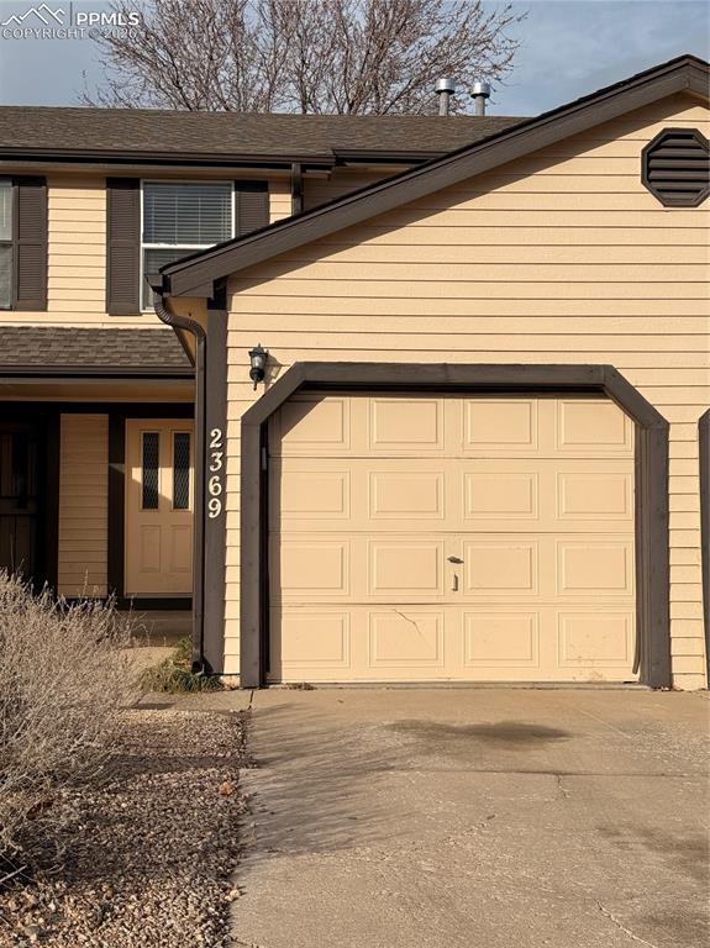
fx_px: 1314
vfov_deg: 39.7
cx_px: 355
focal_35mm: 48
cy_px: 474
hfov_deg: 30.2
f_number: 1.78
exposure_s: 1/7874
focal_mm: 6.76
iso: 64
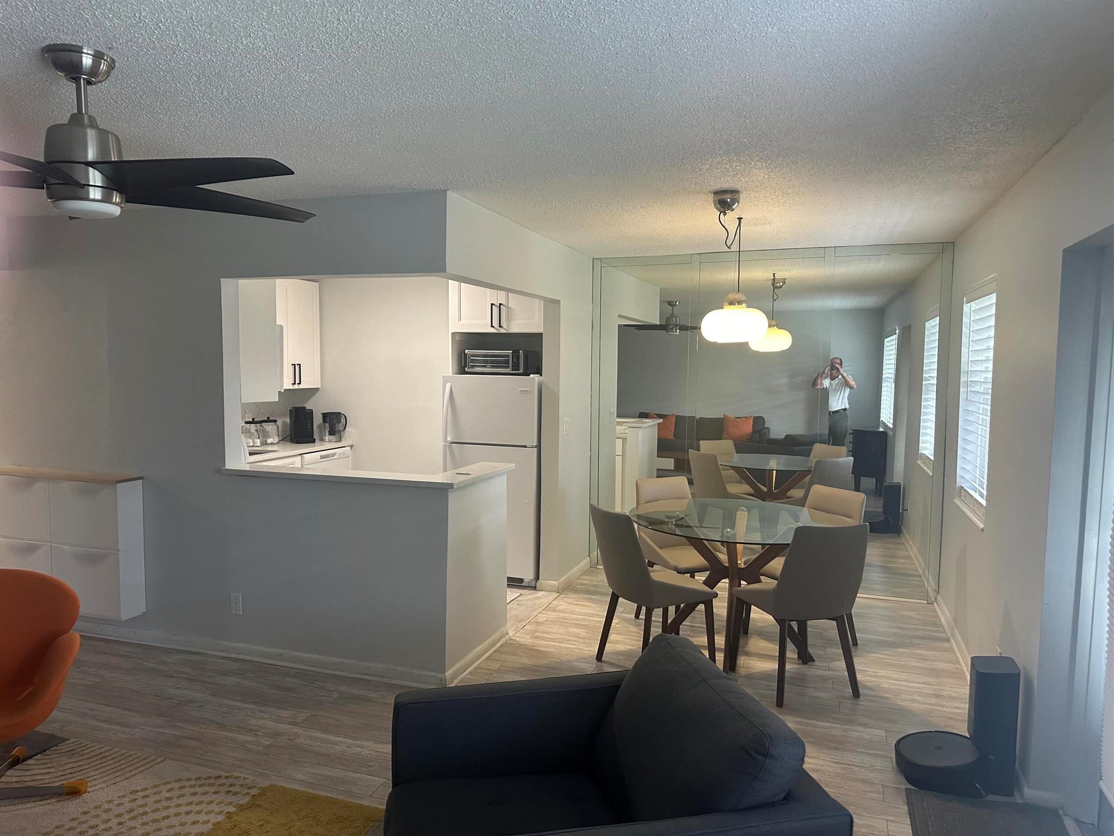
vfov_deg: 56.8
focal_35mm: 24
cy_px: 418
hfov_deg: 71.6
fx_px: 772
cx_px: 557
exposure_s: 1/60
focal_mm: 6.86
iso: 250
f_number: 1.78
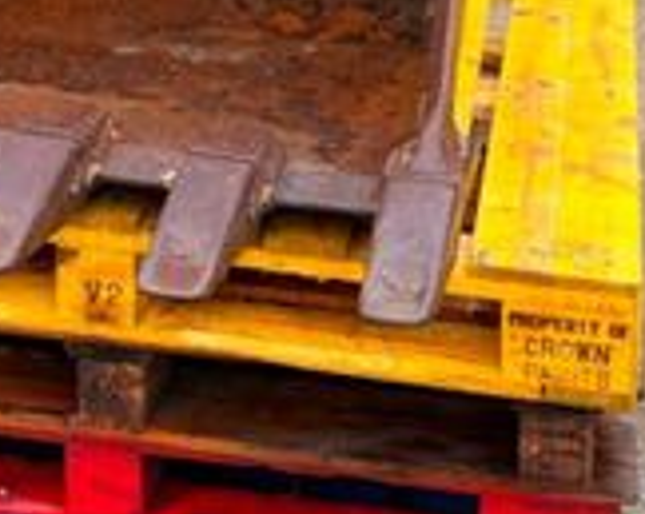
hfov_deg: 22.0
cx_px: 239
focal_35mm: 87
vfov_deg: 15.7
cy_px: -331
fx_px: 1658
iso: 200
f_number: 1.78
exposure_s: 1/92
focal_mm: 6.76
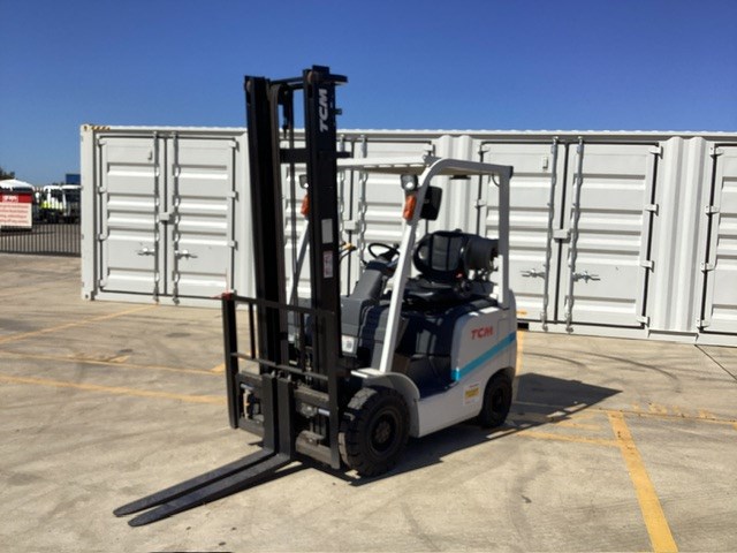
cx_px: 368
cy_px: 276
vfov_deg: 45.4
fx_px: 660
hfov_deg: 58.4
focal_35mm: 31
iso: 25
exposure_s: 1/2469
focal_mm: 3.3
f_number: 2.4
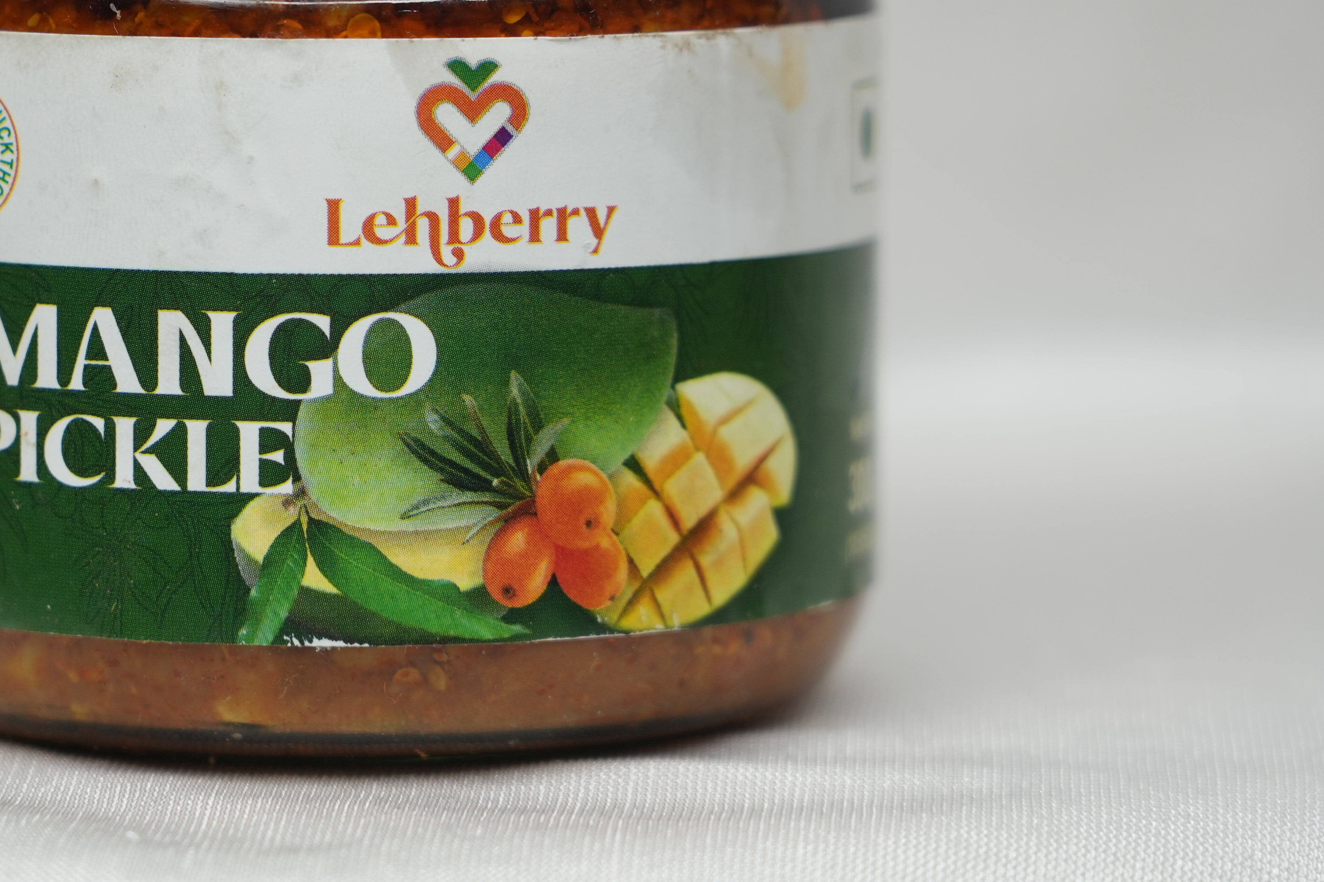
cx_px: 281
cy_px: 170
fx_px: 7098
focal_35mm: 193
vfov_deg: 7.1
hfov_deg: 10.6
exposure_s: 1/80
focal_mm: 105
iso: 250
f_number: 5
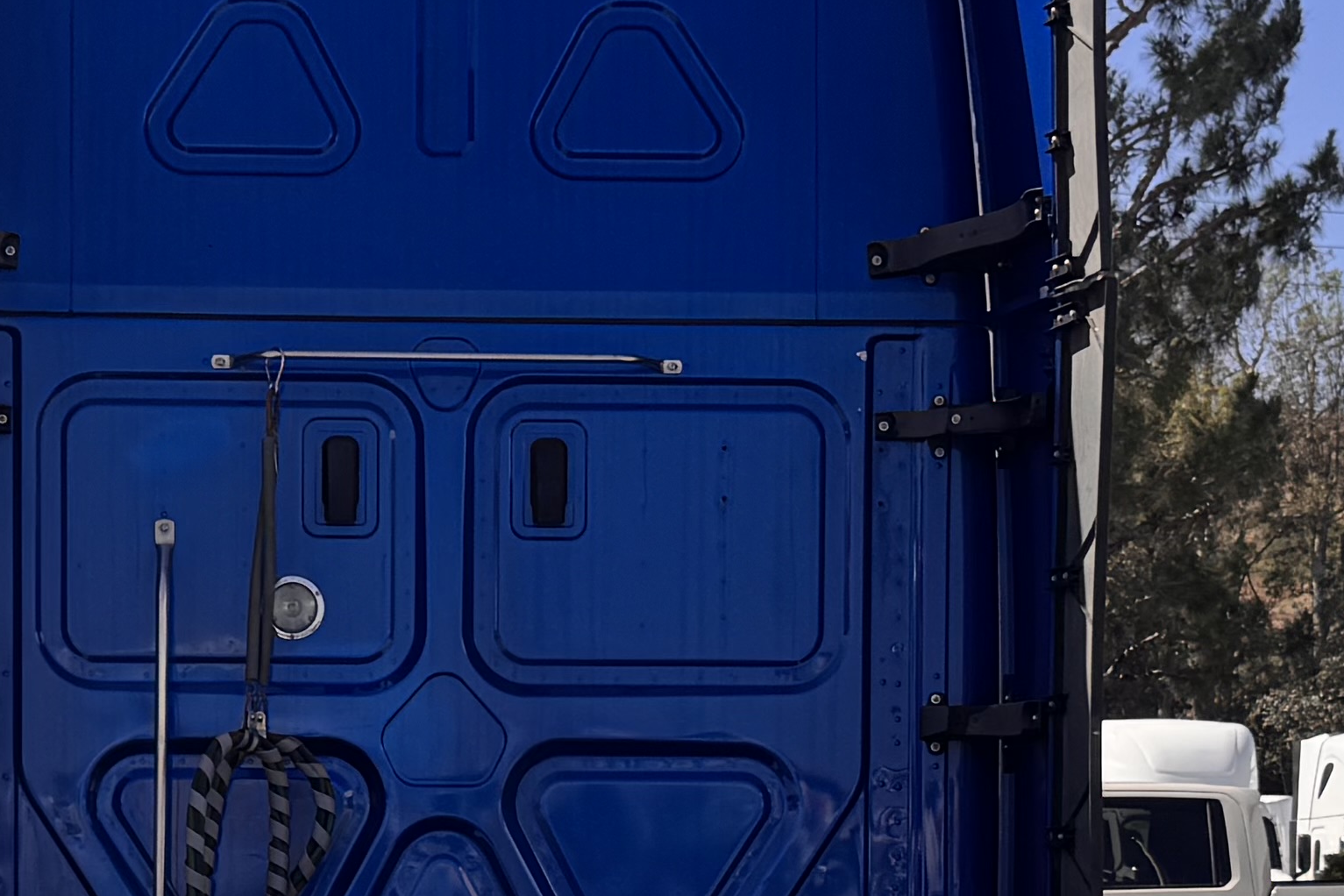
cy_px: 916
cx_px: 431
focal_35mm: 93
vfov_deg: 14.5
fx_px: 3472
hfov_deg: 21.8
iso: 80
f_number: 1.78
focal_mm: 6.76
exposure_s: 1/4310
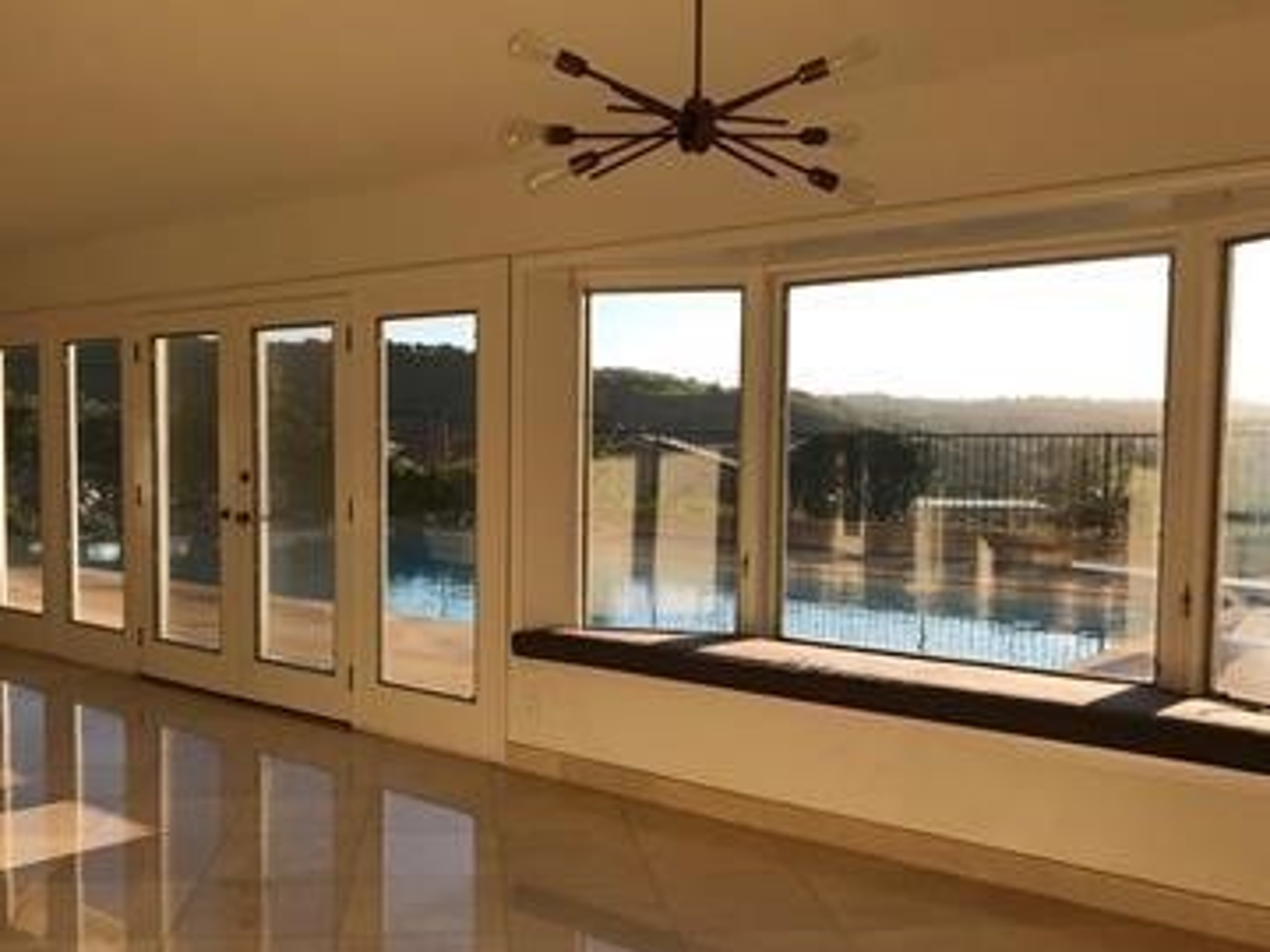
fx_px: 1284
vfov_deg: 40.7
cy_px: 509
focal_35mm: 35
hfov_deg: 52.3
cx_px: 512
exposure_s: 1/699
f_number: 1.8
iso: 20
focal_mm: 3.99
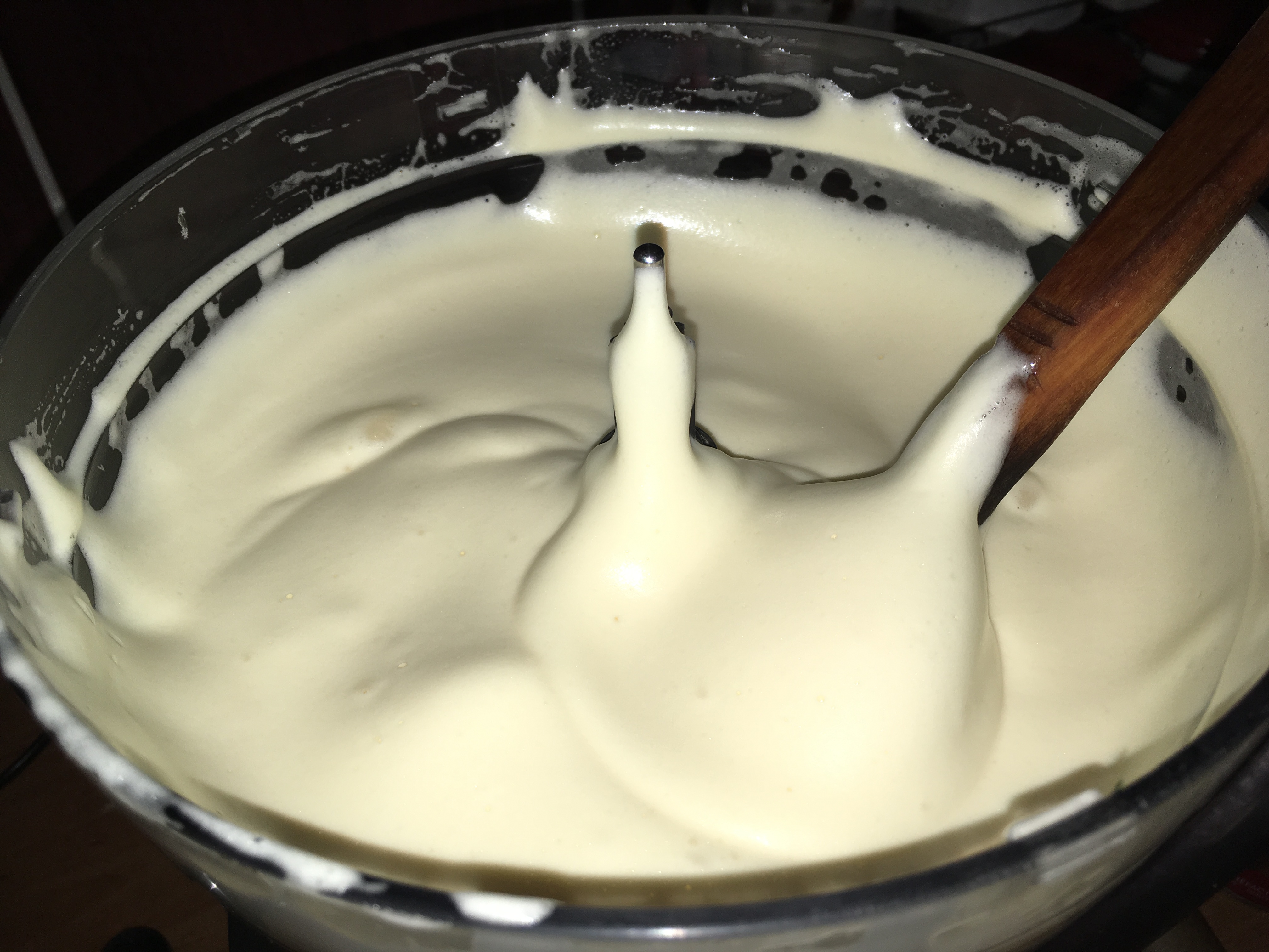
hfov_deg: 61.7
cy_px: 476
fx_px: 1063
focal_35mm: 29
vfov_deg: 48.2
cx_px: 634
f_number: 2.2
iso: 25
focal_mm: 4.15
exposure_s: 1/182
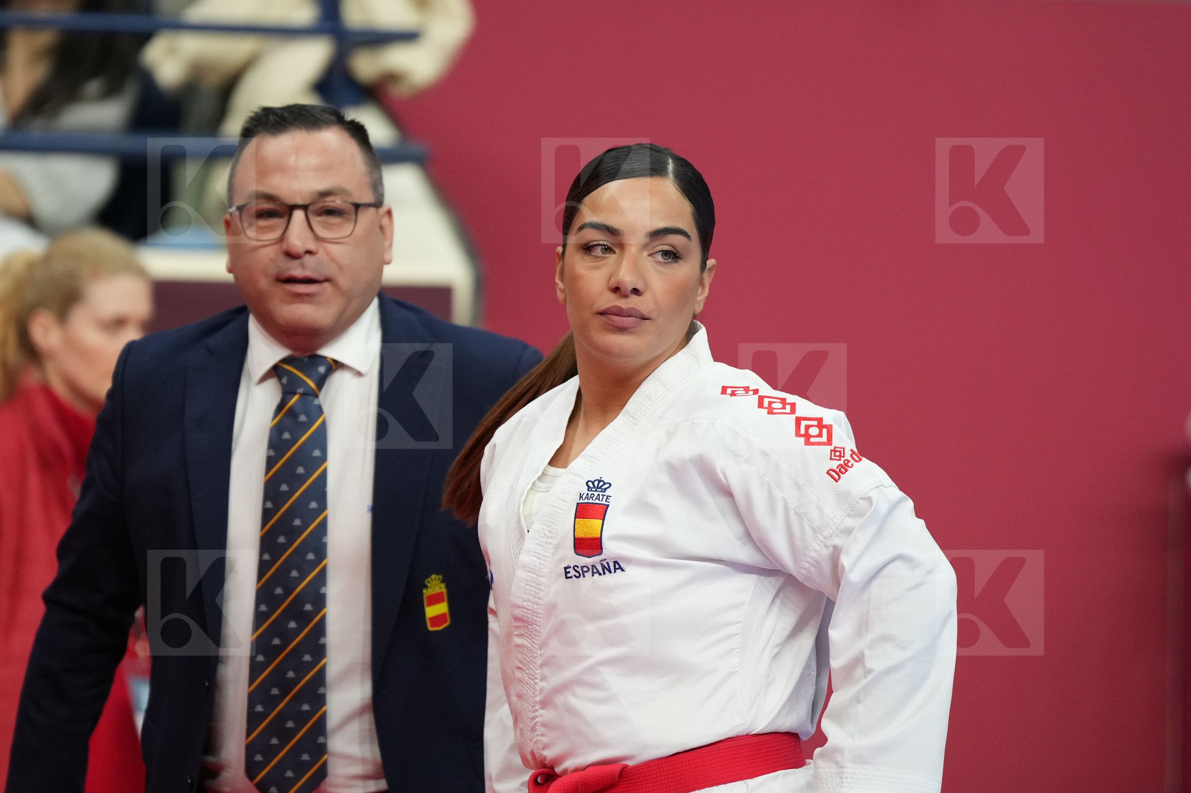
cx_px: 596
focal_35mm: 300
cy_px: 396
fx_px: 9923
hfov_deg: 6.9
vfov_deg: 4.6
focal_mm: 200
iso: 2500
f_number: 2.8
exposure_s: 1/1000
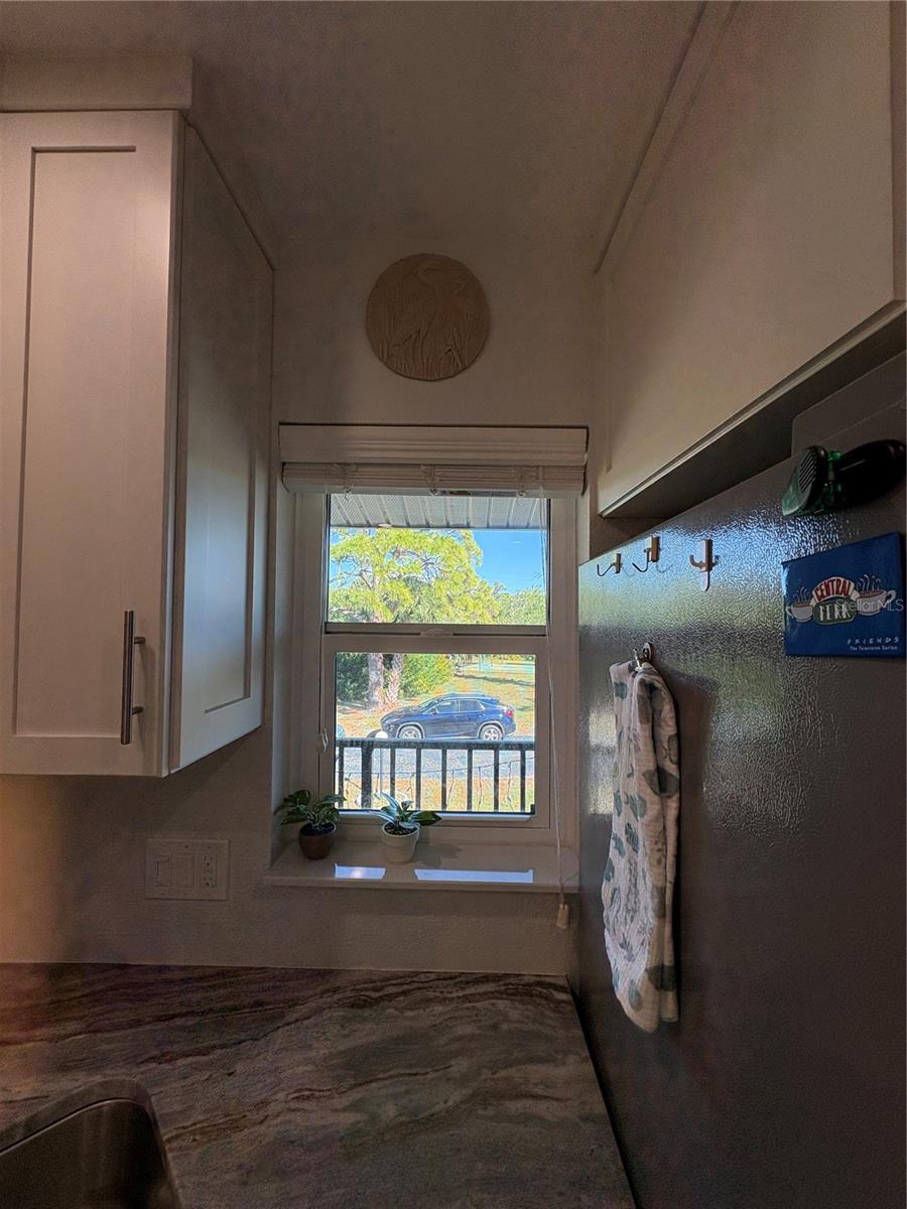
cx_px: 454
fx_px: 489
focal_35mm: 14
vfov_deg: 102.1
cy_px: 604
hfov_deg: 85.7
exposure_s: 1/249
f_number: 2.2
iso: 50
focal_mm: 2.22
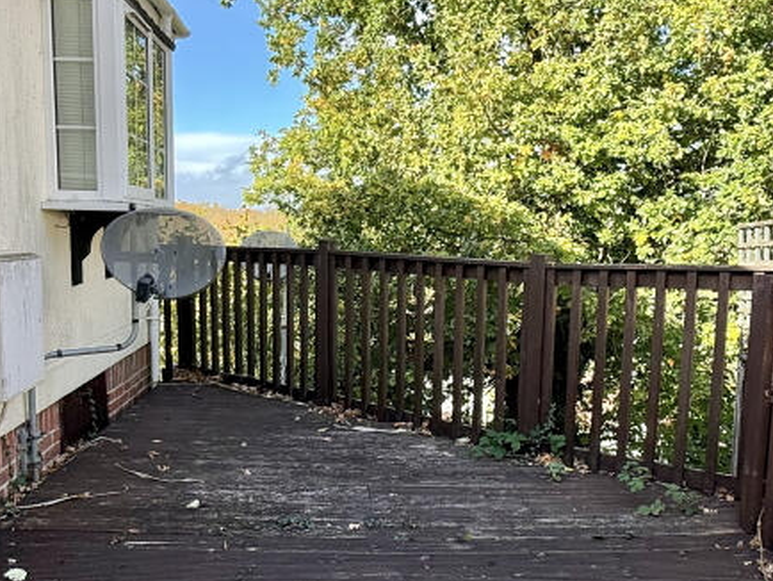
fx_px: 737
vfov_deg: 43.0
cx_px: 363
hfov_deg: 55.3
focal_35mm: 33
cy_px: 308
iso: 64
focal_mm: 2.22
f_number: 2.2
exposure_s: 1/416
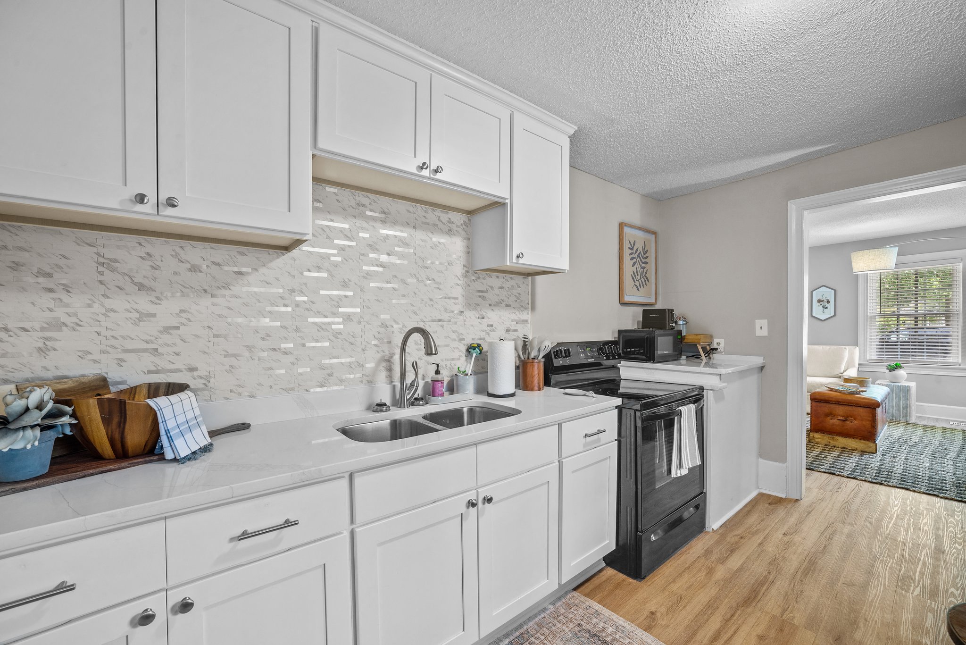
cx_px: 483
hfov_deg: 104.2
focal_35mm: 14
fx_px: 376
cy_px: 322
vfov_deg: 81.3
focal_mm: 14
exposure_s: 1/2.5
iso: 160
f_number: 9
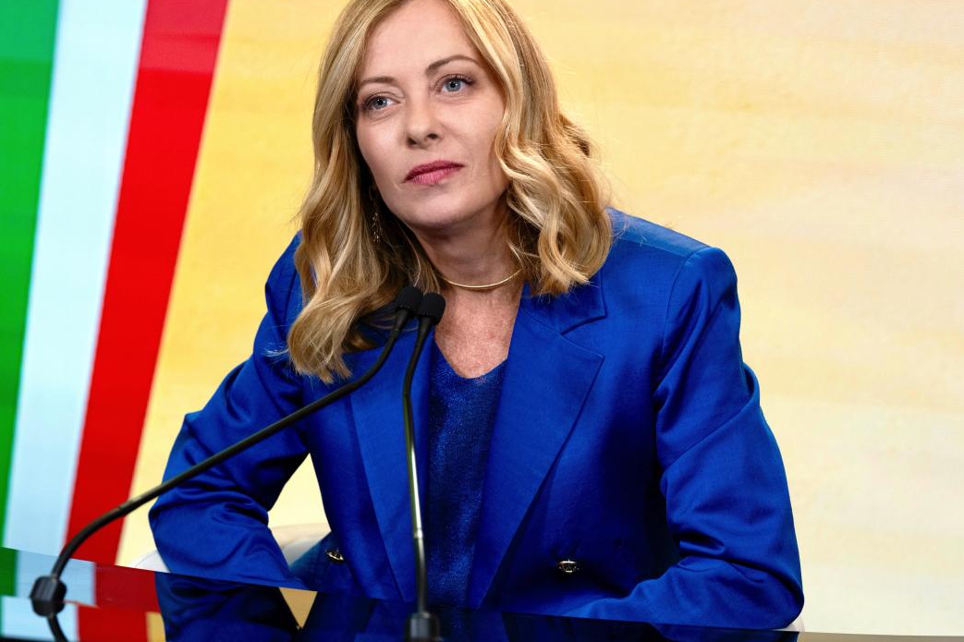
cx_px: 483
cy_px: 245
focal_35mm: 145
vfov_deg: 9.5
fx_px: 3882
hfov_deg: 14.2
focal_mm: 108
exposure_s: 1/160
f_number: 4.5
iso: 1600
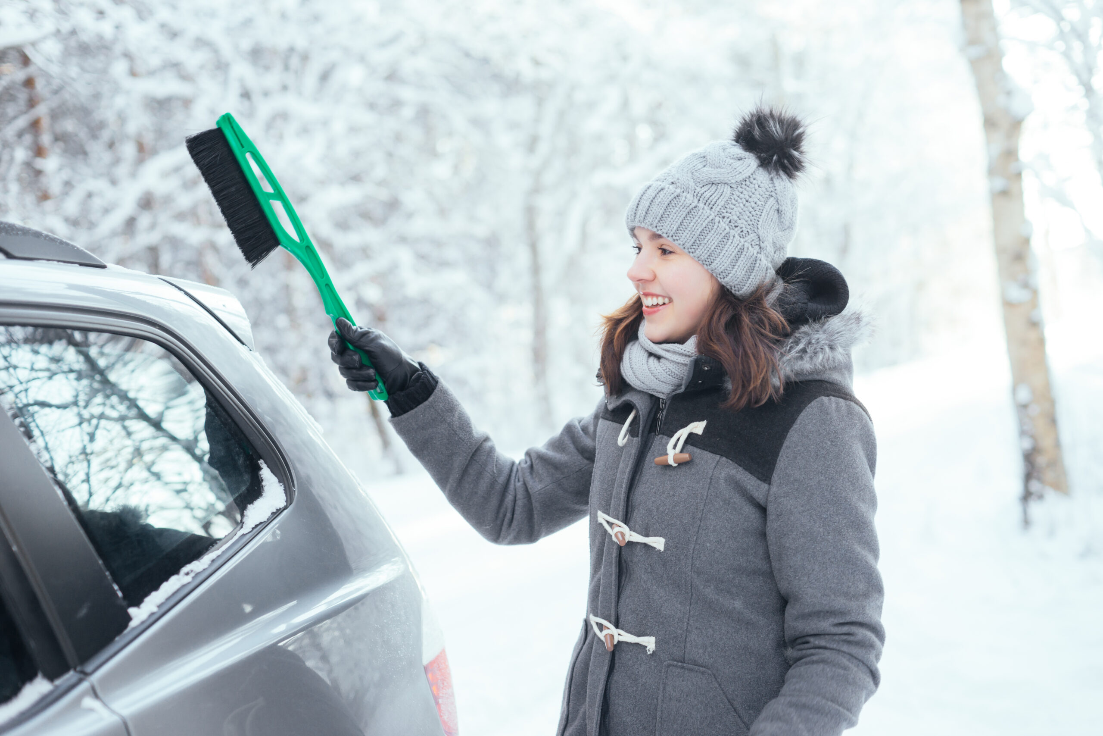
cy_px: 368
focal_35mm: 50
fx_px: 1532
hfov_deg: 39.6
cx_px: 552
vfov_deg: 27.0
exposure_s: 1/200
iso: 500
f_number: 2.5
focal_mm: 50
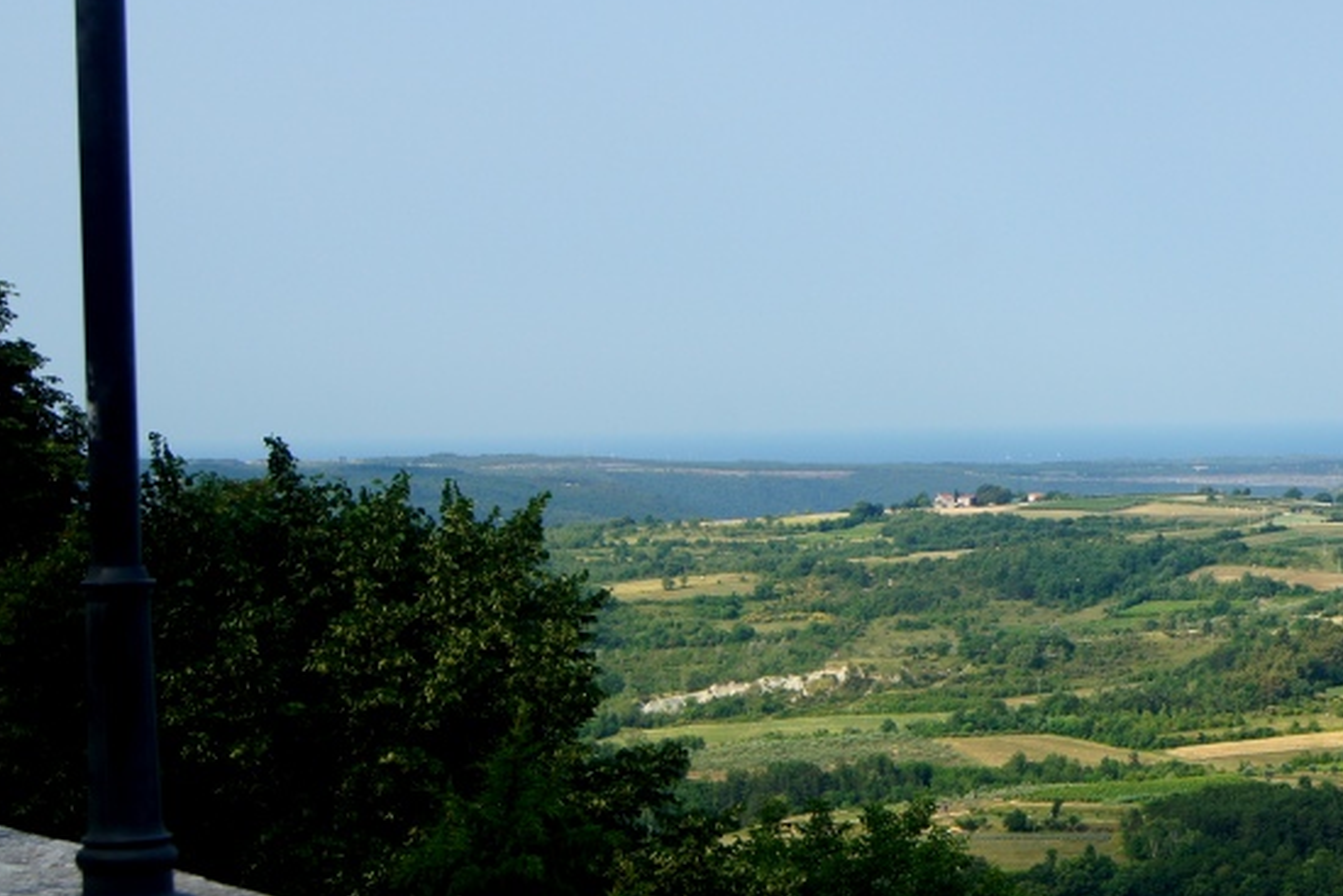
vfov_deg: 12.4
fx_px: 4104
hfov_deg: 18.3
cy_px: 313
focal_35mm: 110
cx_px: 1193
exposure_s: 1/100
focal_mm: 40
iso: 100
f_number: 9
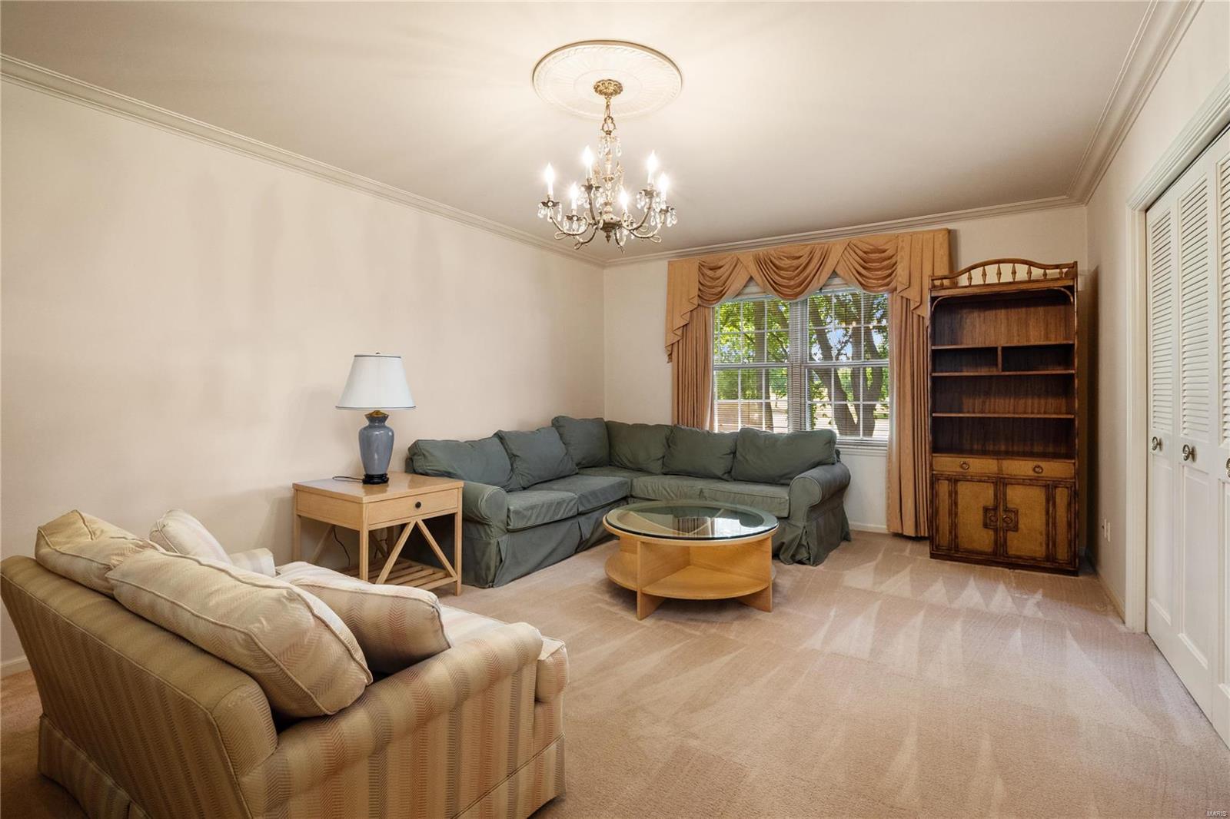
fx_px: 547
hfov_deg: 96.7
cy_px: 410
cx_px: 615
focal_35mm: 16
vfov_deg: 73.7
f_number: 8
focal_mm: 8
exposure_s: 1/4
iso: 400
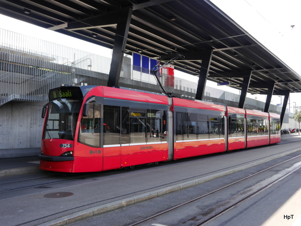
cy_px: 113
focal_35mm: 36
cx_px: 150
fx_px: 313
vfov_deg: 39.7
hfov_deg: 51.4
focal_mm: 18
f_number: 5
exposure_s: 1/200
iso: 160
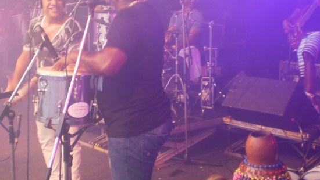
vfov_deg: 21.0
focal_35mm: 57
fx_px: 484
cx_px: 120
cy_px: 58
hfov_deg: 36.4
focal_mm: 6.3
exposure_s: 1/30
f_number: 3.1
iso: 100
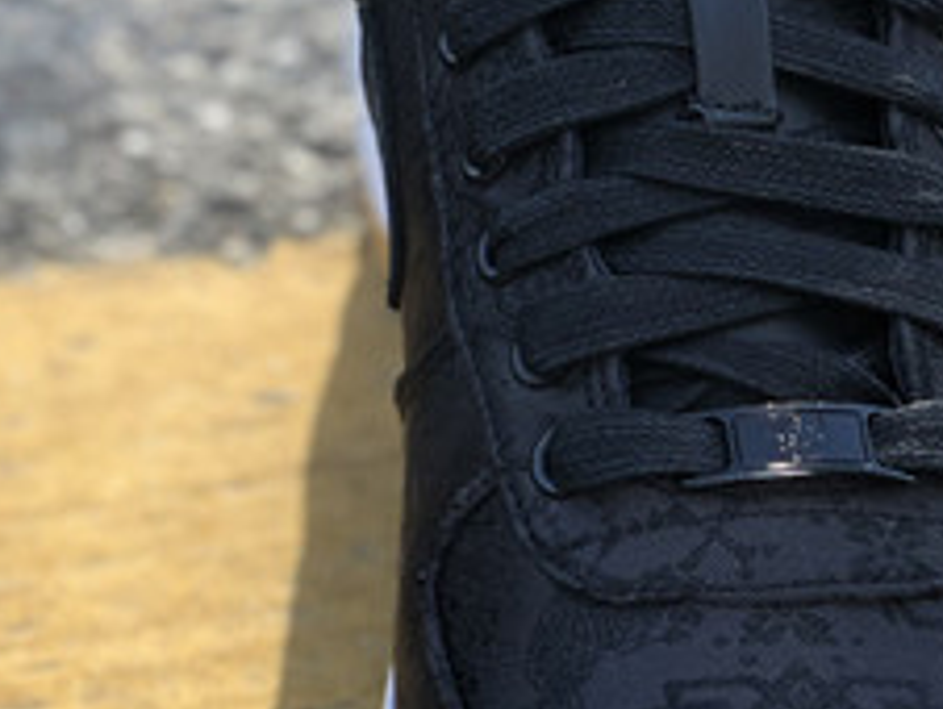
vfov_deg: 8.7
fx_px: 4636
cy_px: 569
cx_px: 42
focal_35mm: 170
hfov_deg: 11.5
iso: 25
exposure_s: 1/120
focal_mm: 6
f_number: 2.4
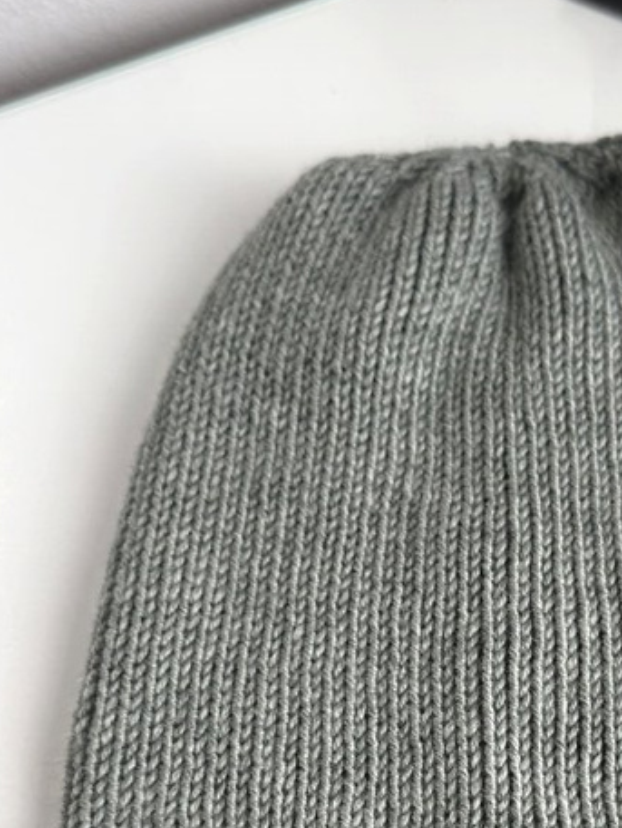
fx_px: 1509
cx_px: 499
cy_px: 701
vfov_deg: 29.8
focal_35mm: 63
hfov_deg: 23.0
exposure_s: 1/121
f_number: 1.78
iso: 125
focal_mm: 6.86
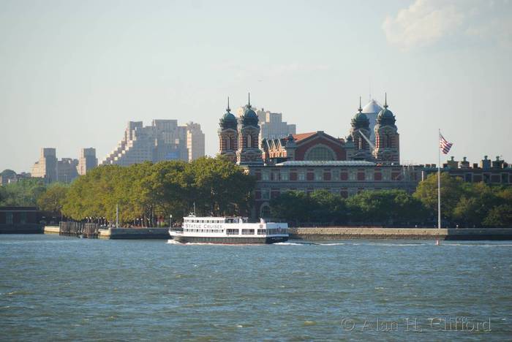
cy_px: 171
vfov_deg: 4.6
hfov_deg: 6.9
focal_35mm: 300
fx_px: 4270
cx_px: 256
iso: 100
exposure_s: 1/250
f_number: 5.6
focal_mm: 200
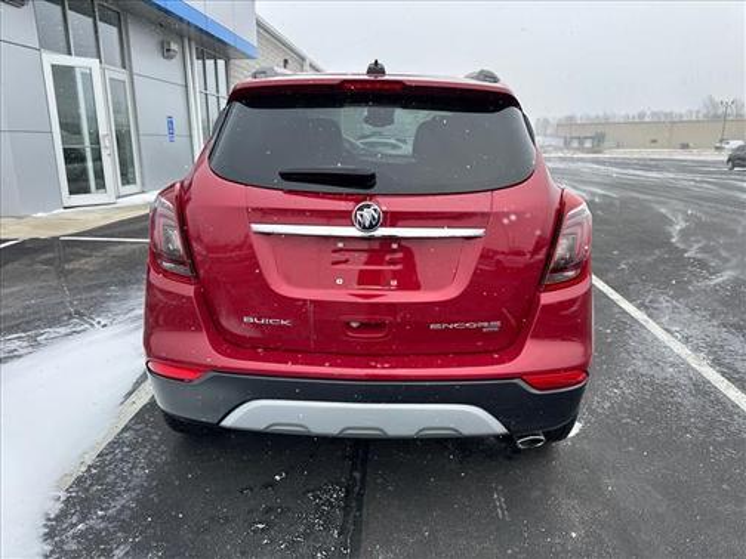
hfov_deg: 71.6
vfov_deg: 56.8
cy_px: 280
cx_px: 373
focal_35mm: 24
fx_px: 517
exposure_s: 1/872
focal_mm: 6.86
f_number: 1.78
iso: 80
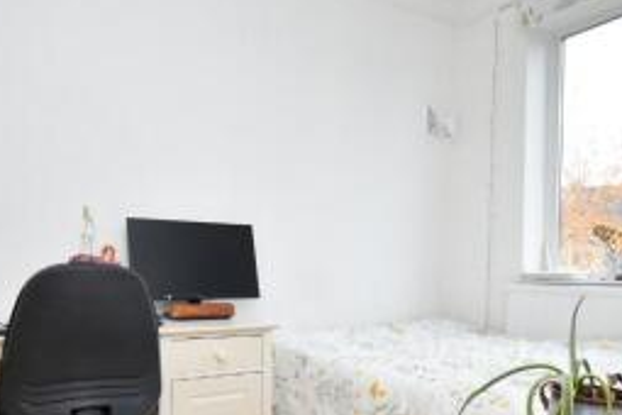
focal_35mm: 28
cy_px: 297
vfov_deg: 45.2
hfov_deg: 65.2
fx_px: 484
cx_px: 271
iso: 450
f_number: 4.5
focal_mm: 10
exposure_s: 1/60
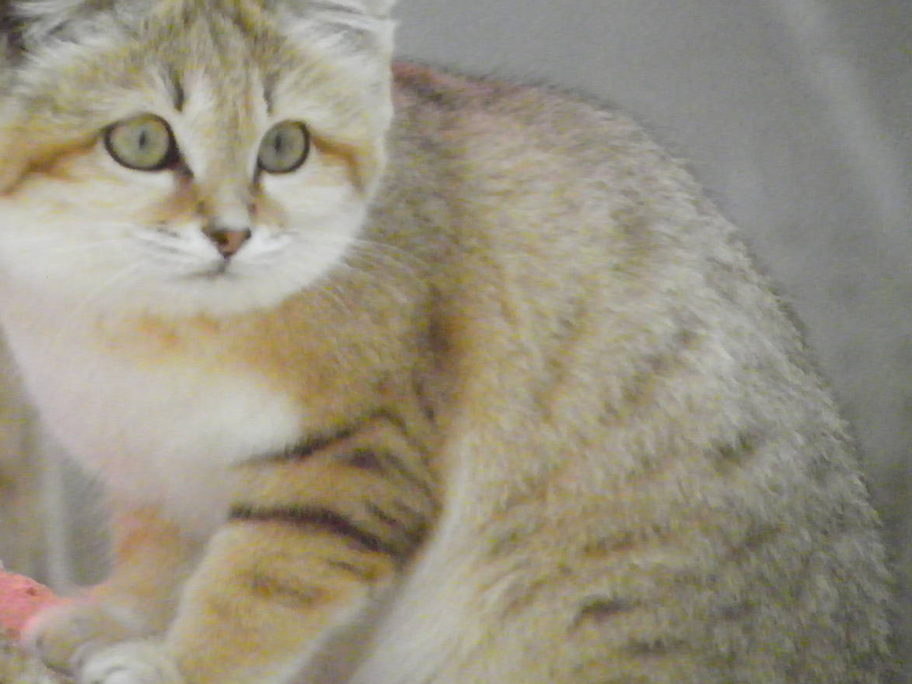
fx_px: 22344
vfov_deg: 1.8
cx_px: 385
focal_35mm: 848
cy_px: 293
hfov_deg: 2.3
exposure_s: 1/1000
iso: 1600
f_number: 5
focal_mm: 110.4
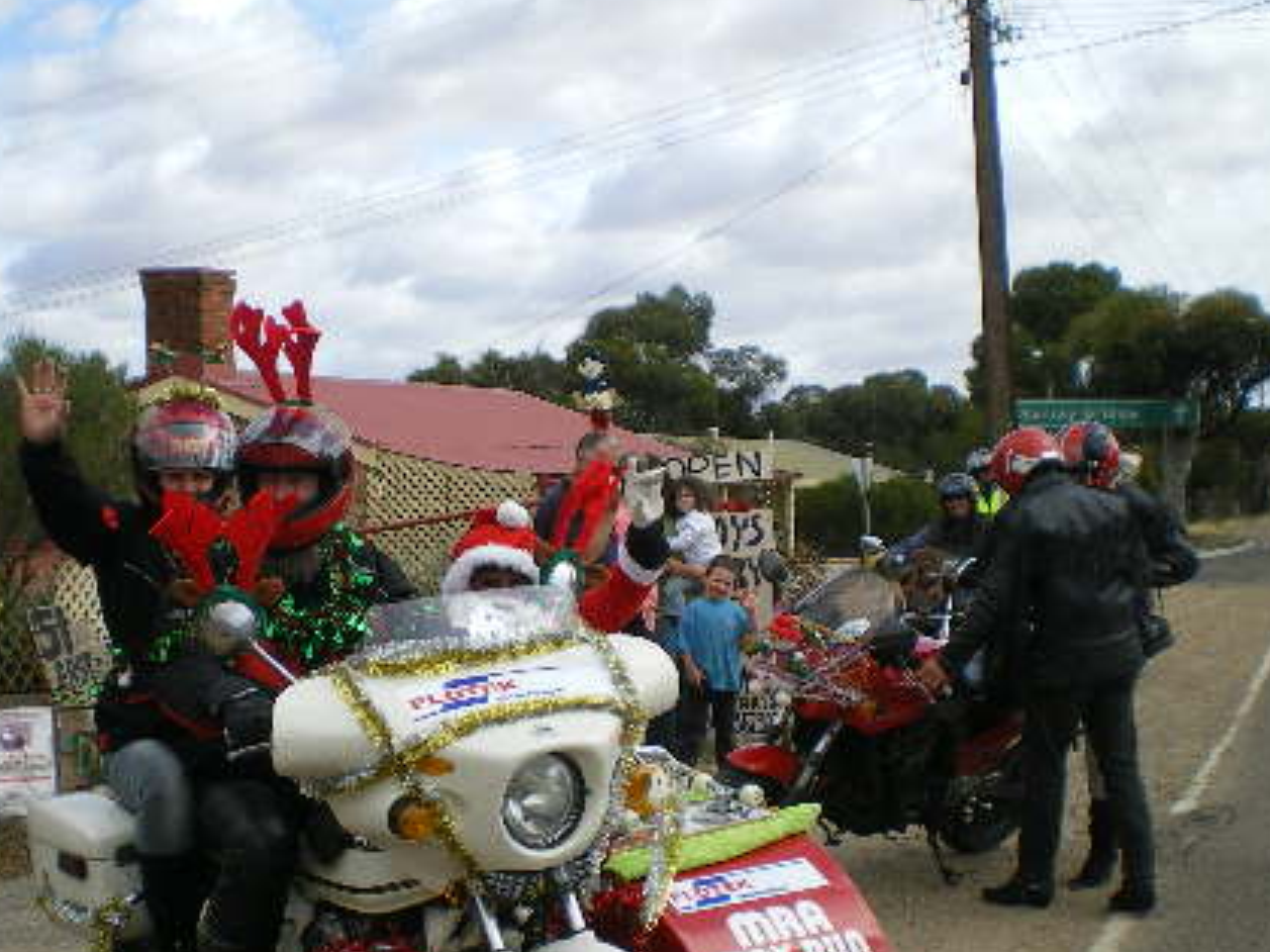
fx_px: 2017
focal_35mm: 55
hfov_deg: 34.8
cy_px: 534
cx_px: 488
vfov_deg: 26.5
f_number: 4.6
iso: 50
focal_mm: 6.3
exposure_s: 1/320
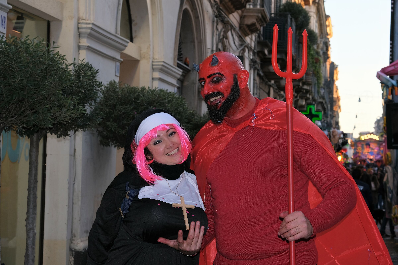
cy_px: 132
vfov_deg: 16.5
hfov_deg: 24.5
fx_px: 918
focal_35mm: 83
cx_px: 199
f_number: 8
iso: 320
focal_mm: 55
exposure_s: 1/60
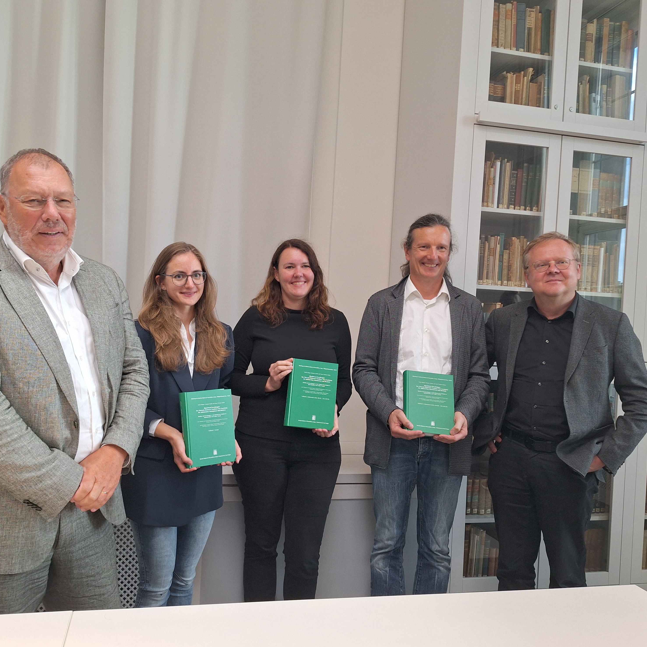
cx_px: 296
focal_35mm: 28
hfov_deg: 57.2
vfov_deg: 57.3
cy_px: 320
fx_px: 592
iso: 160
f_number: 1.8
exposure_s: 1/50
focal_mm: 5.54
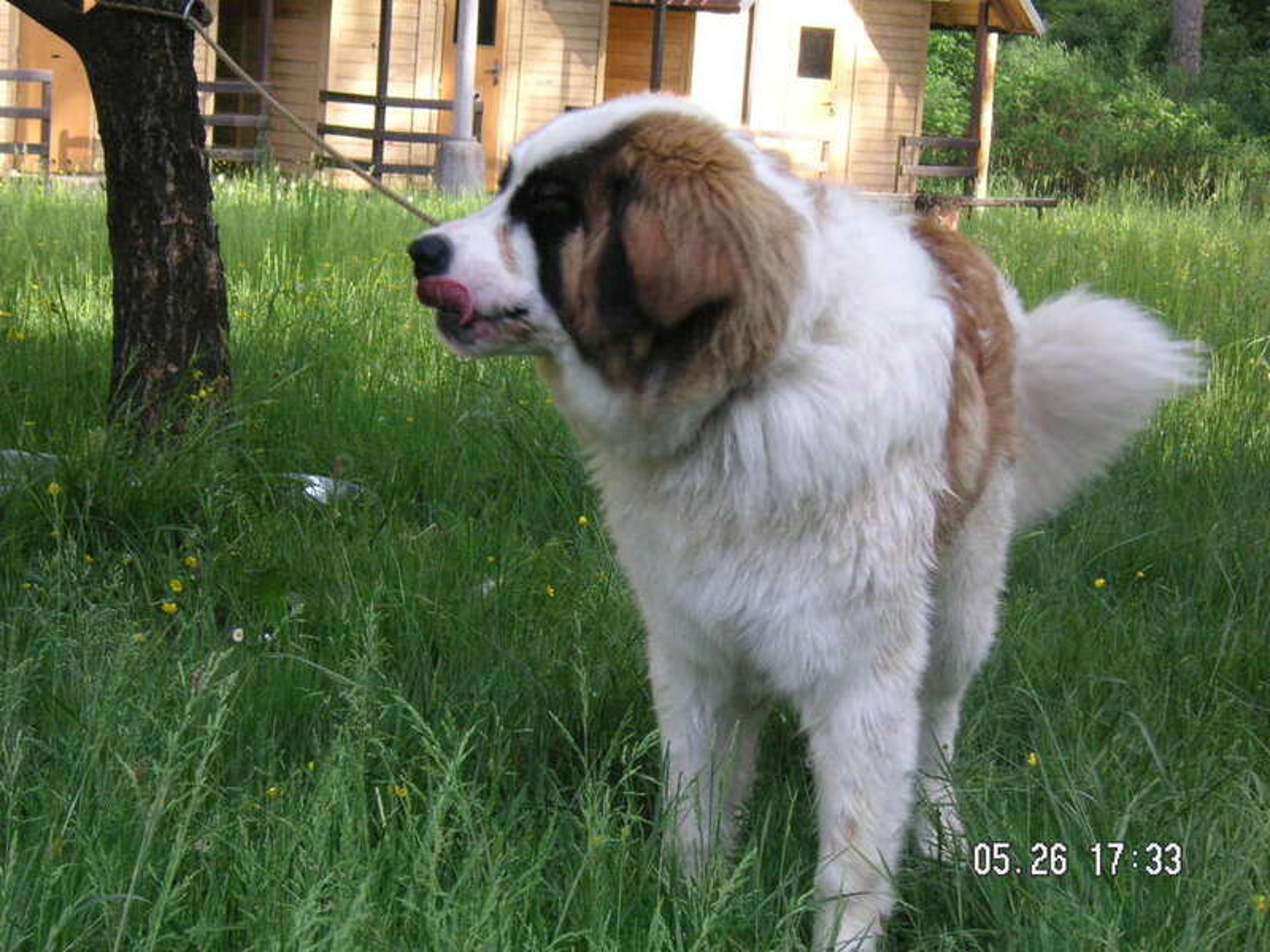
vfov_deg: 15.4
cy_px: 476
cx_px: 635
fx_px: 3522
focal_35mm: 96
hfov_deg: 20.4
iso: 100
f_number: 4.9
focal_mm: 15.9
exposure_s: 1/90
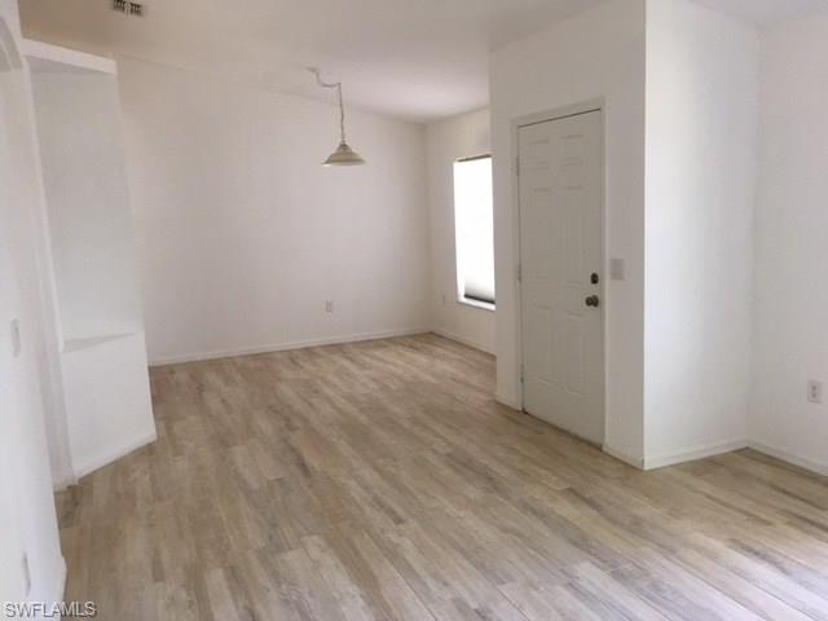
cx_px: 414
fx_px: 694
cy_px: 310
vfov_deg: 48.2
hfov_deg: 61.7
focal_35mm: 29
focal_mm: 4.15
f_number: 2.2
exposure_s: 1/30
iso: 100
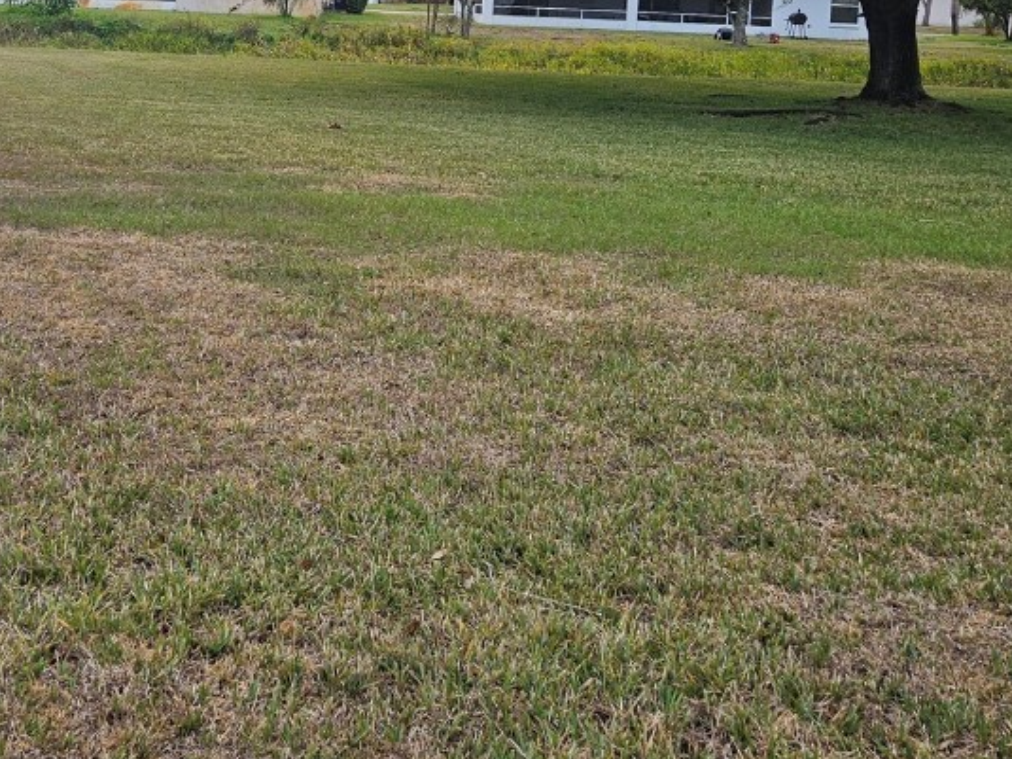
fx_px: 1286
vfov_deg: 31.3
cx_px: 386
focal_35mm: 44
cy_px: 76
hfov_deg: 42.7
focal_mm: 5.4
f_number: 1.8
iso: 25
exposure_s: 1/1593
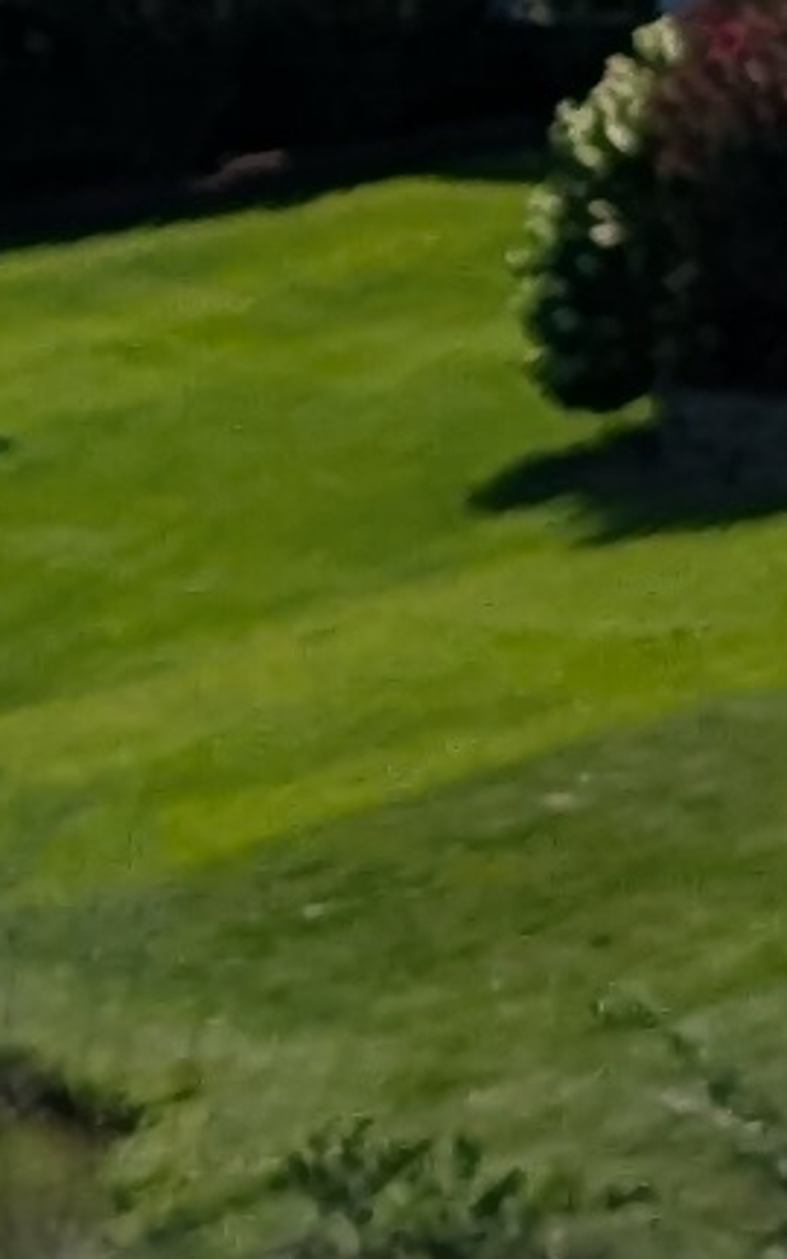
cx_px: -3932
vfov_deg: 4.3
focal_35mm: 481
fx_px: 16507
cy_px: -664
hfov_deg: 2.6
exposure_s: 1/3300
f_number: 1.85
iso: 52
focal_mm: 6.81
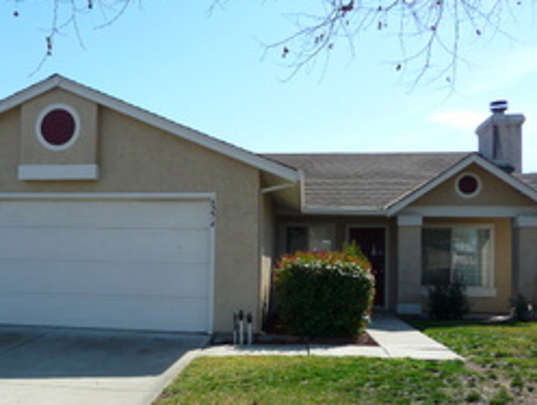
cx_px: 206
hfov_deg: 47.4
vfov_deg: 36.7
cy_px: 253
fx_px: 606
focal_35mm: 39
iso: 100
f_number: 3.3
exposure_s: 1/640
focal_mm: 4.7
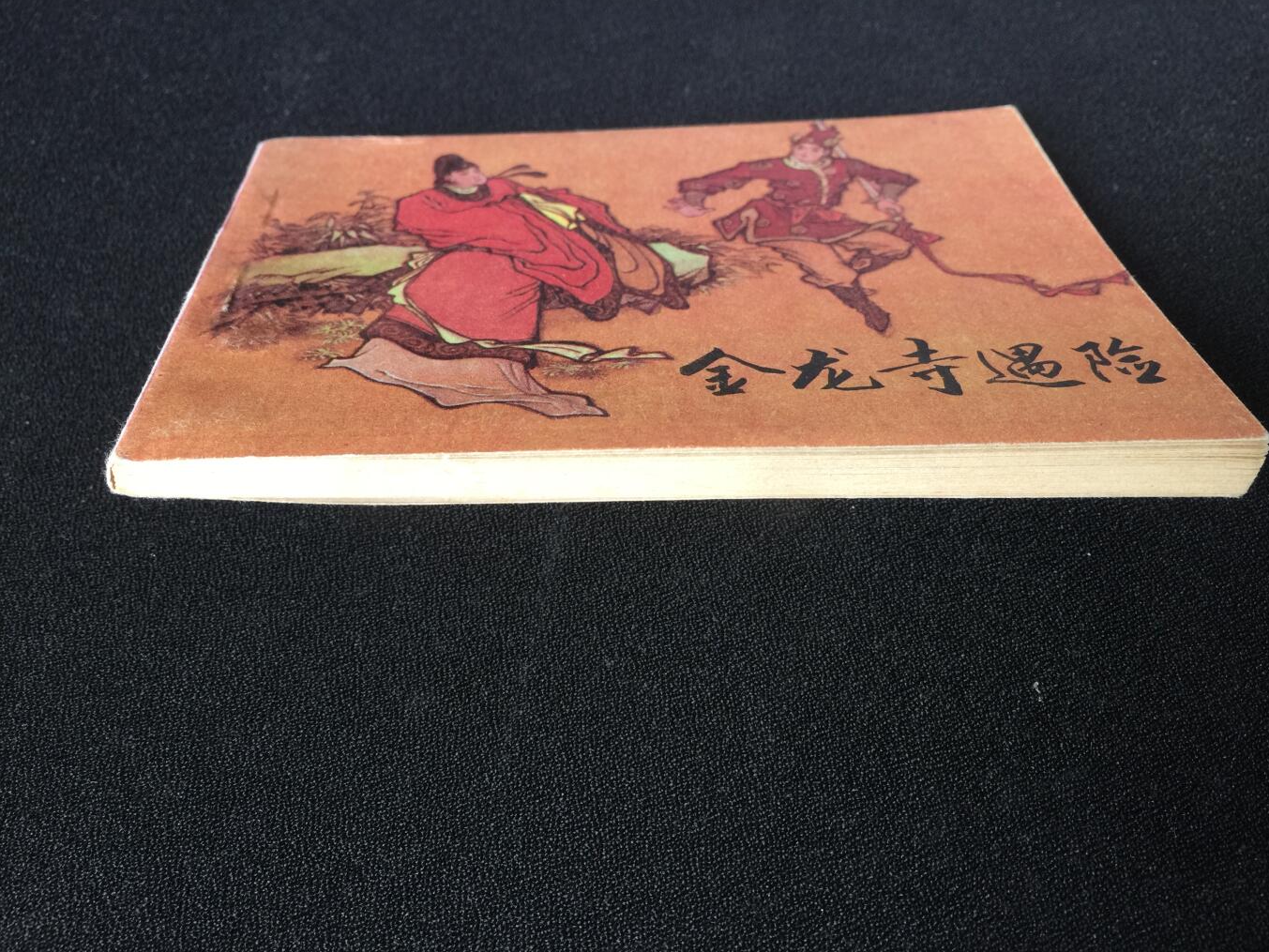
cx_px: 656
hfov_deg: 59.9
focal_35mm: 30
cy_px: 484
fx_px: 1100
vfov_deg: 46.8
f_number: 2.2
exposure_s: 1/33
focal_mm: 4.15
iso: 32
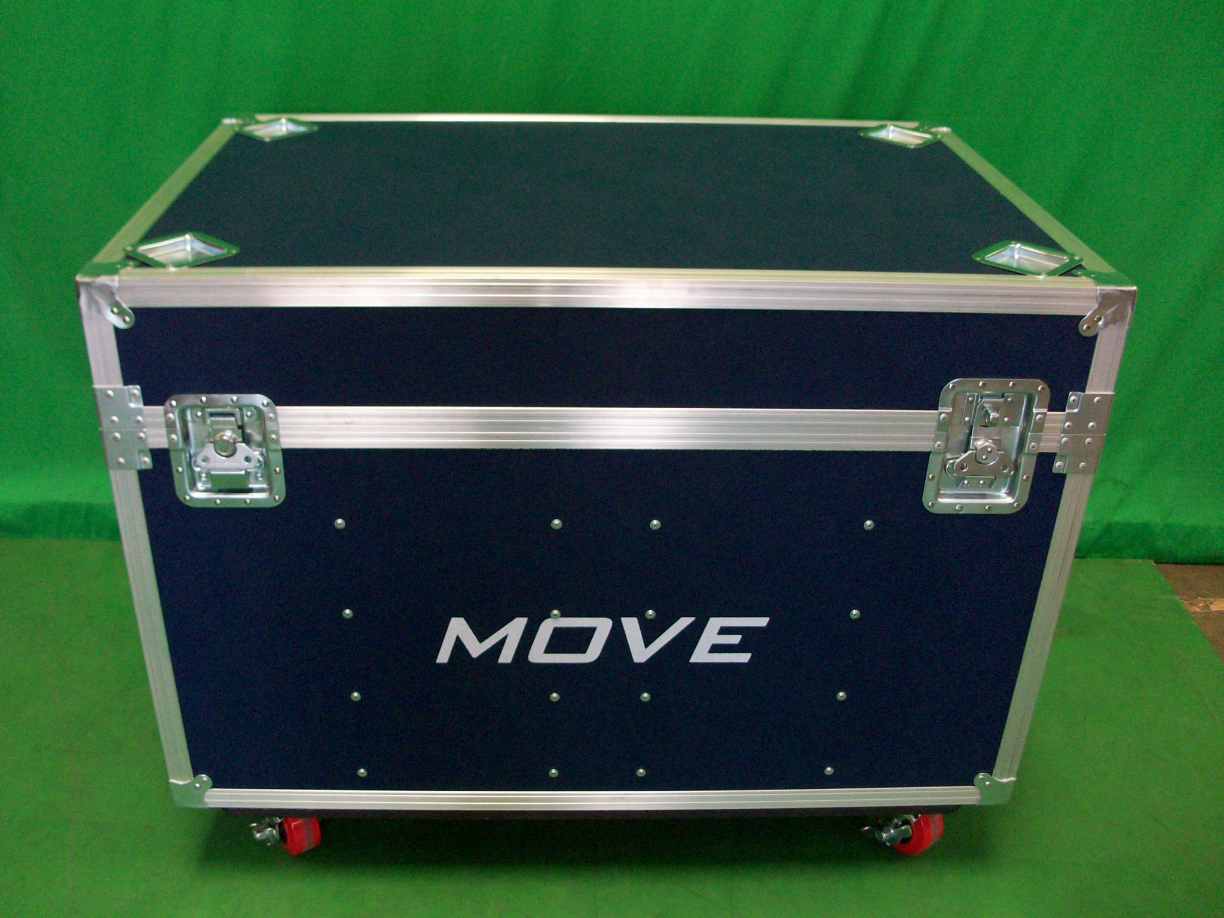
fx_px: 1202
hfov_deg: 54.0
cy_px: 459
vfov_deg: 41.8
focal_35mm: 34
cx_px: 612
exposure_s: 1/60
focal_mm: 5.7
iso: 160
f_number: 2.8
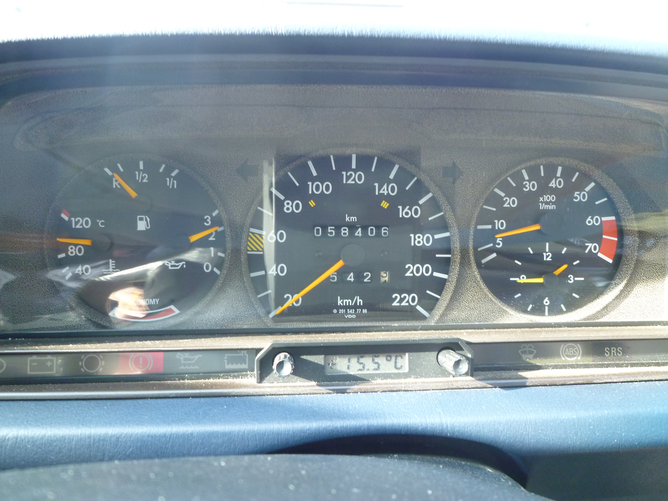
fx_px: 482
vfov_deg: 54.9
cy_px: 250
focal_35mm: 25
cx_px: 334
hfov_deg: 69.4
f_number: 2.8
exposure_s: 1/30
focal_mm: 4.5
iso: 200
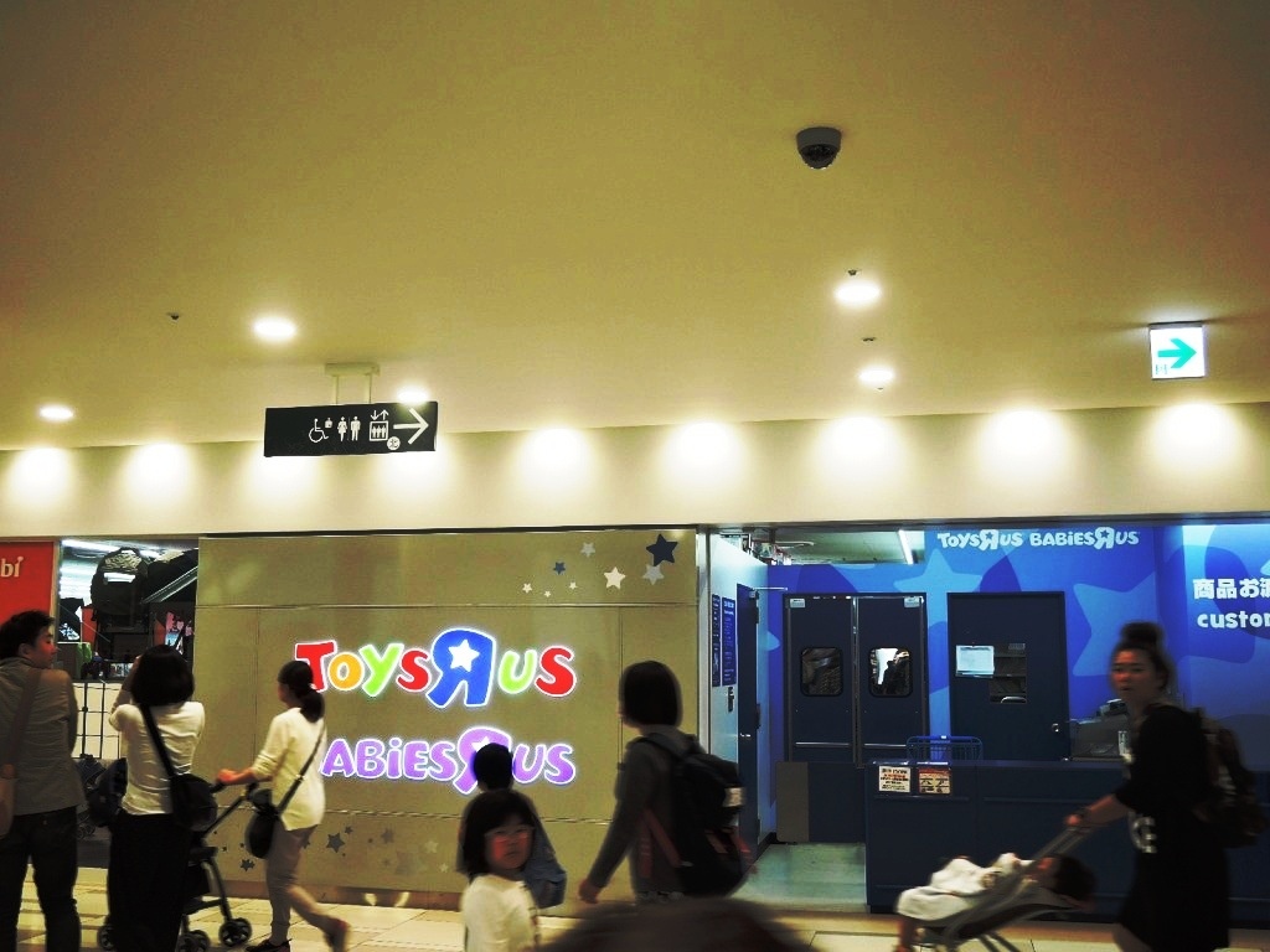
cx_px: 635
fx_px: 1284
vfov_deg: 40.7
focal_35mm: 35
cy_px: 476
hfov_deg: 52.6
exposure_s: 1/40
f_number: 3.2
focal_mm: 7.5
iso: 80
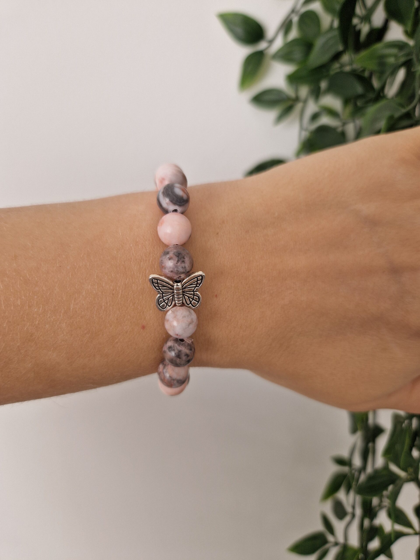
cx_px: 210
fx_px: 372
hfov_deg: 58.9
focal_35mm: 23
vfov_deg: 73.9
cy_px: 280
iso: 50
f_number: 1.8
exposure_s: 1/180
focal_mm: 5.4
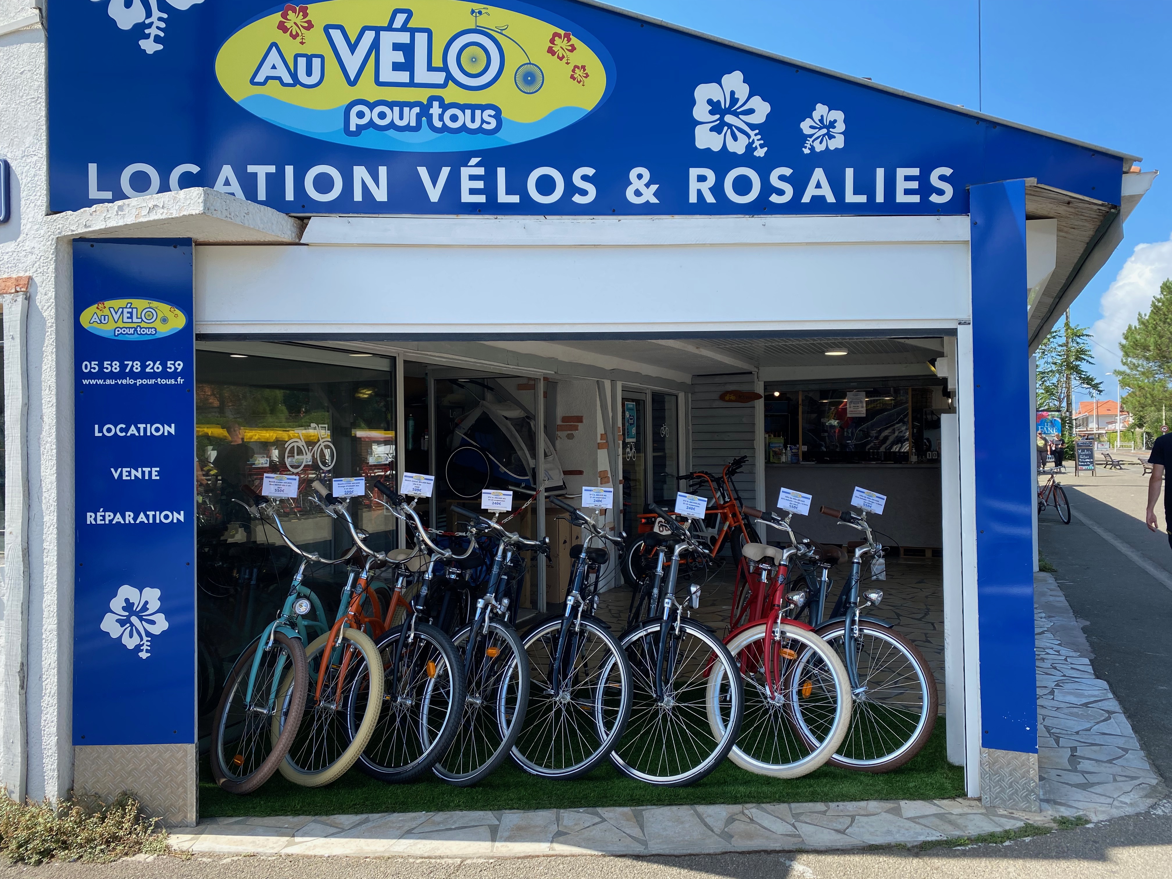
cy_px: 440
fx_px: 880
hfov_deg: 67.3
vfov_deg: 53.1
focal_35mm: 26
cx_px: 586
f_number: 1.8
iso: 32
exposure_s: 1/957
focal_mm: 4.25
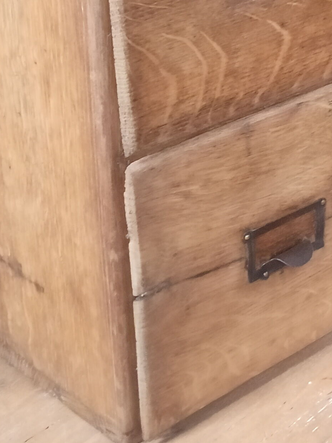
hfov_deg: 16.8
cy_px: 139
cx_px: 280
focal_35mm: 87
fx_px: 1113
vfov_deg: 22.4
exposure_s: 1/16.7
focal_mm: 3.46
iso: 1596
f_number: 2.2
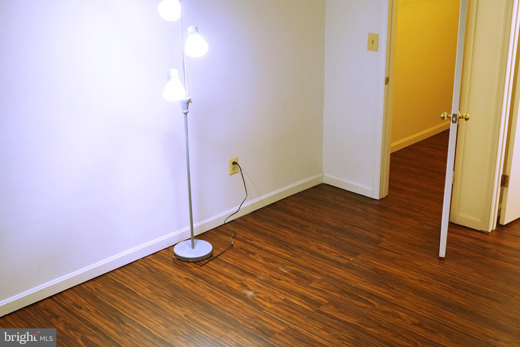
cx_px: 260
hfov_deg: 43.6
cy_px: 174
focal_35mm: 45
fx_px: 650
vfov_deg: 29.9
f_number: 4
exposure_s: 1/160
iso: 1250
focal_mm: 30
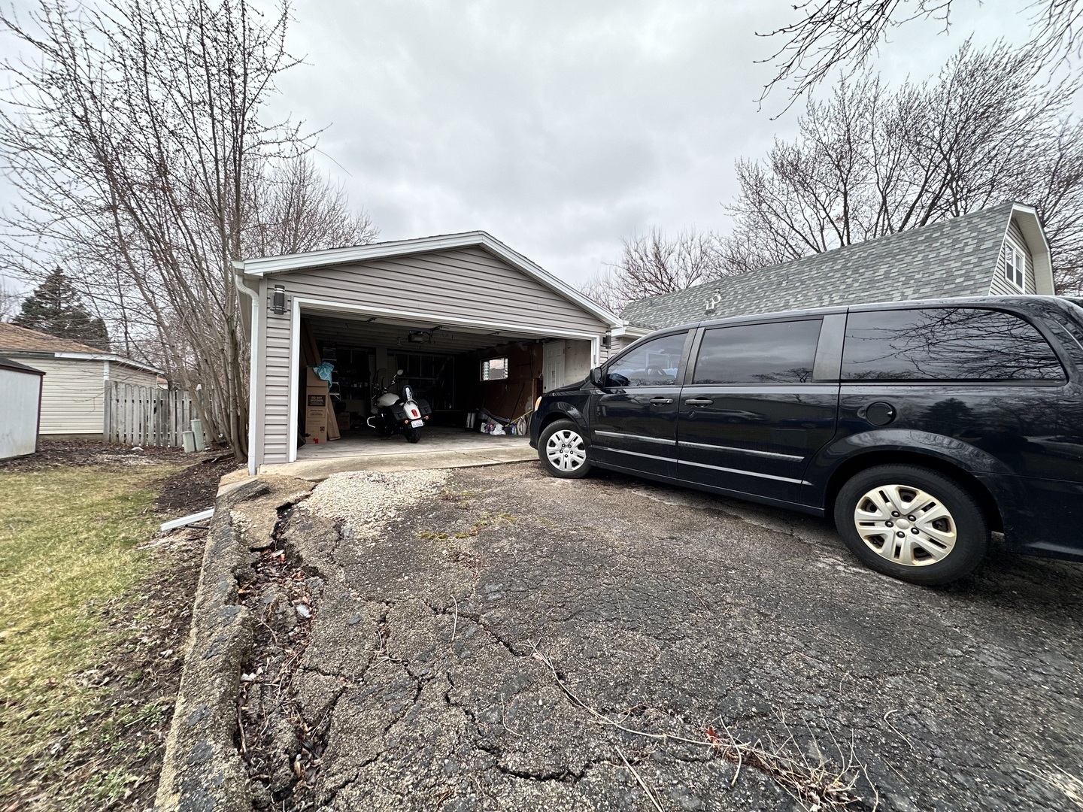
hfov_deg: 102.1
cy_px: 406
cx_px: 542
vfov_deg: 85.7
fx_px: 438
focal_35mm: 14
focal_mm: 2.22
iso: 40
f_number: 2.2
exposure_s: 1/256
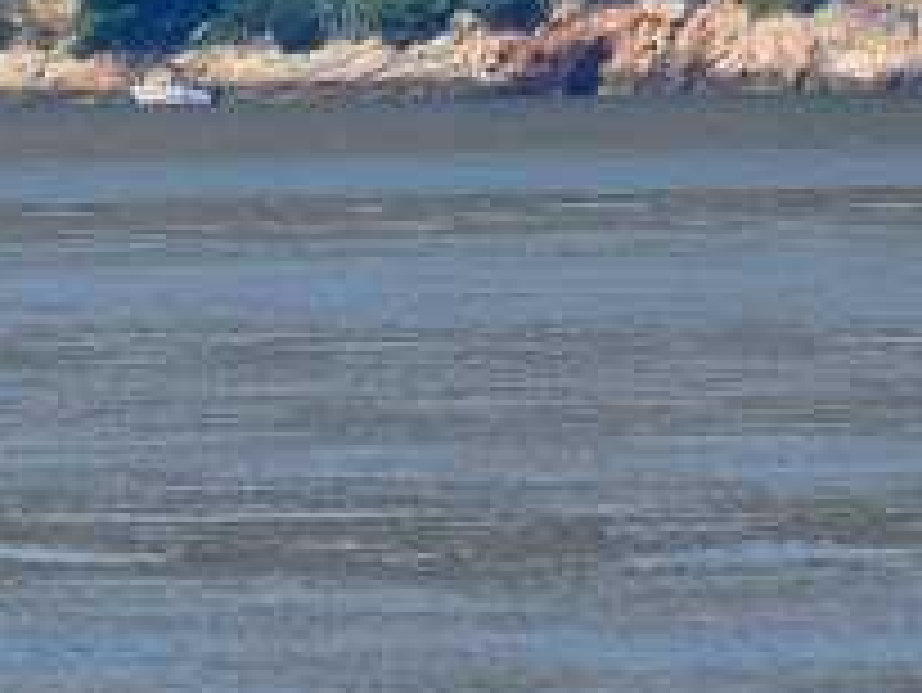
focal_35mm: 1965
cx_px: -322
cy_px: -416
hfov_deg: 1.0
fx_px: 52369
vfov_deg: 0.8
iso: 400
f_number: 5.6
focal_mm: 280
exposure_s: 1/1600
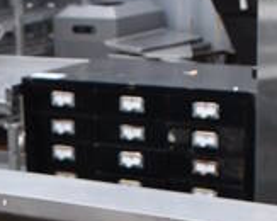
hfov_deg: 13.5
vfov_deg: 9.5
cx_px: 36
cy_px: 547
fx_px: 1163
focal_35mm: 142
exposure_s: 1/250
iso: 200
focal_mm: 18
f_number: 7.1
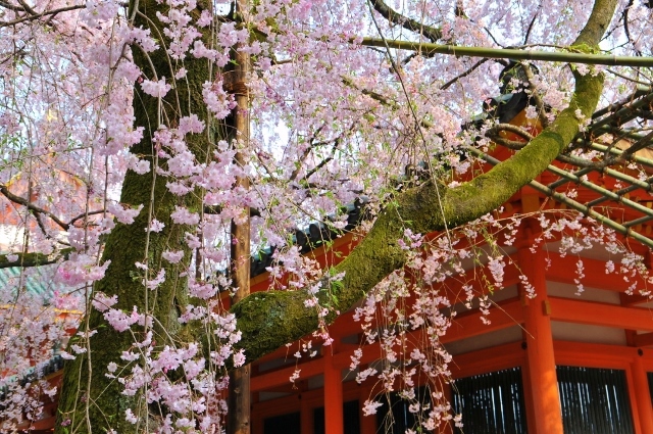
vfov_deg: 28.0
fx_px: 870
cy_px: 217
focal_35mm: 48
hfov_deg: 41.2
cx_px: 326
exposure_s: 1/125
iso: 200
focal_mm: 32
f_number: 8
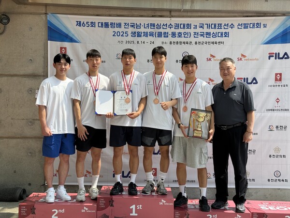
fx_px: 402
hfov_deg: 39.7
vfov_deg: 30.3
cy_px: 109
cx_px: 145
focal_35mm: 48
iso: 100
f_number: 1.78
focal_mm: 6.76
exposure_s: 1/3534
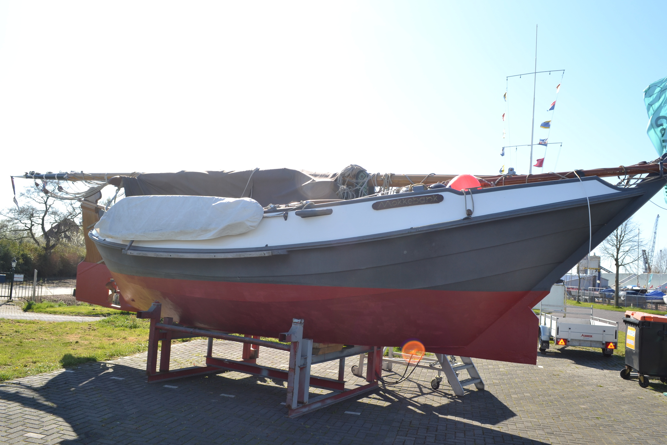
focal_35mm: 28
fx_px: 519
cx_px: 341
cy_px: 219
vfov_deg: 46.4
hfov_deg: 65.5
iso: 100
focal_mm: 18
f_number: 7.1
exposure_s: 1/200
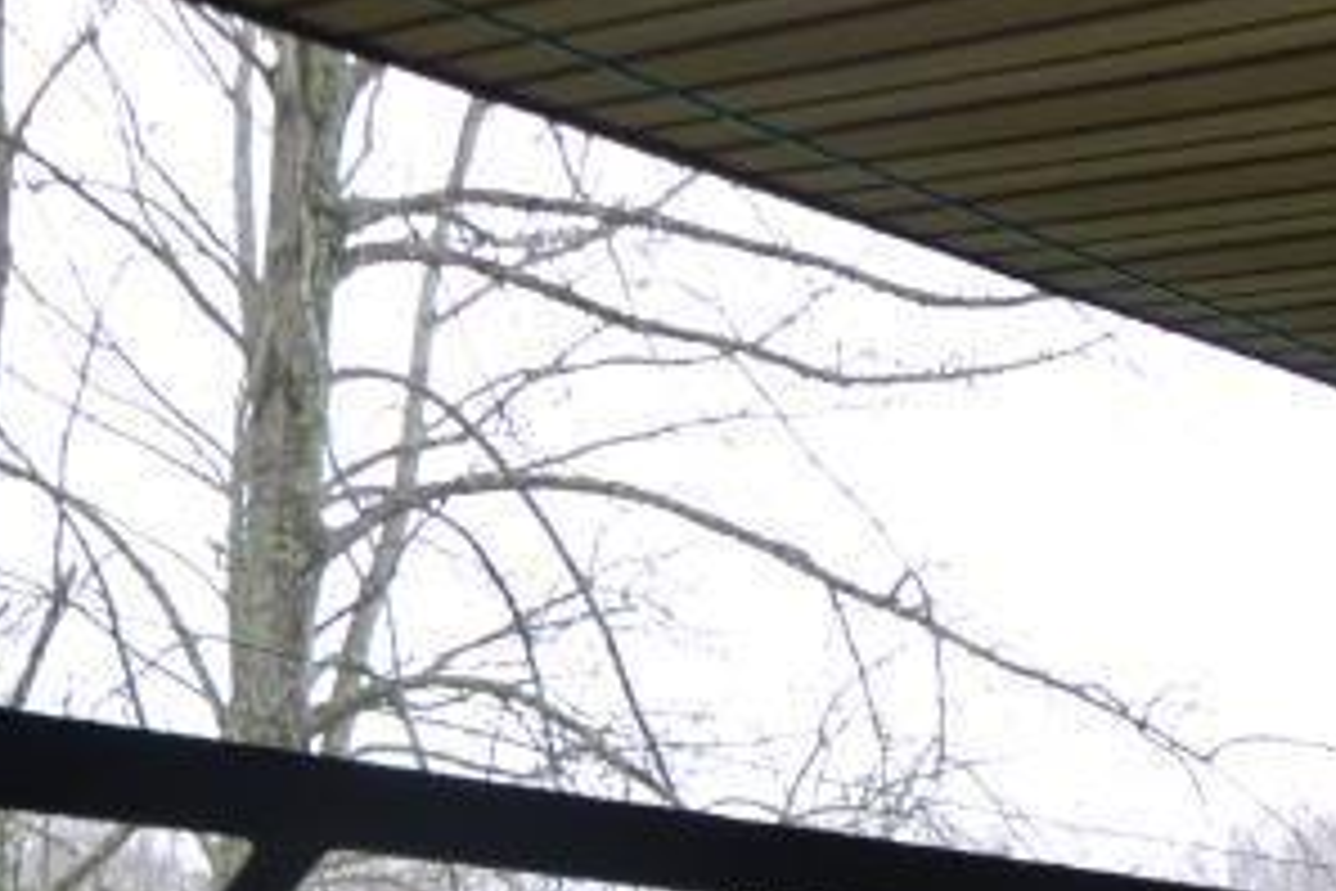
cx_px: 1282
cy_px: 1580
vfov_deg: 14.0
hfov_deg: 22.6
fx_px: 3238
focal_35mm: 87
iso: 400
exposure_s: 1/100
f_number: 5
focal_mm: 11.5
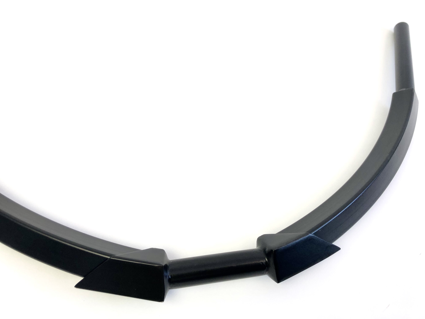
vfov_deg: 49.7
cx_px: 212
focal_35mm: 28
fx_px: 344
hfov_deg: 63.4
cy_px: 160
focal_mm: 3.99
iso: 20
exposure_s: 1/113
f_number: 1.8
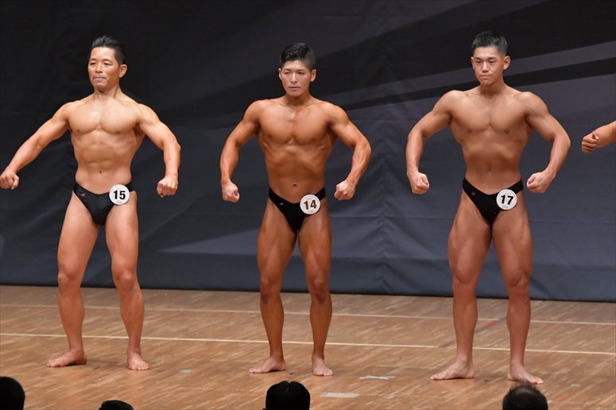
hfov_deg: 7.6
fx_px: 4618
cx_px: 308
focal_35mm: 270
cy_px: 205
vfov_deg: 5.1
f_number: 5.6
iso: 6400
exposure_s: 1/400
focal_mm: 180
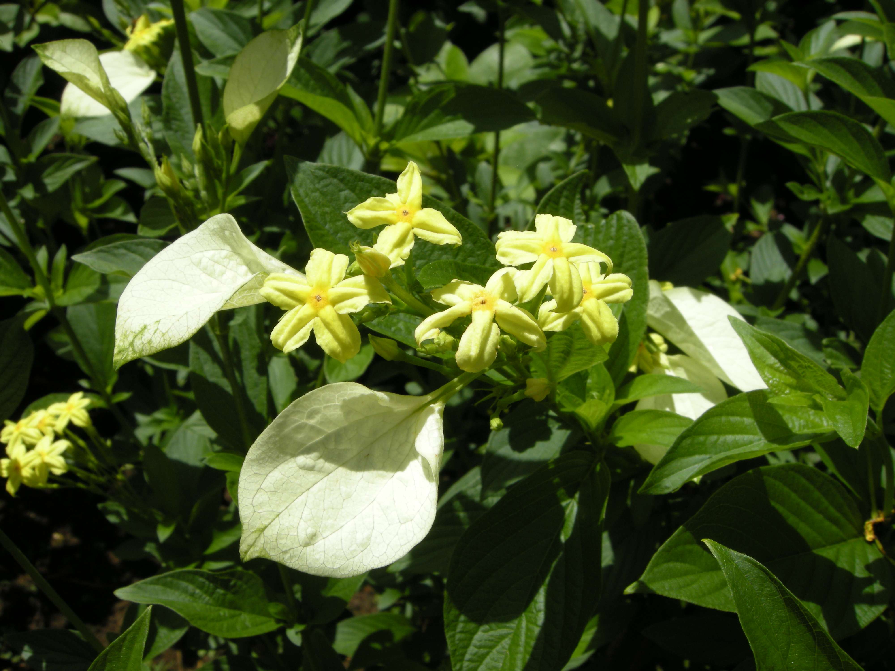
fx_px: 905
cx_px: 448
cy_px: 336
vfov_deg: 40.7
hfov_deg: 52.6
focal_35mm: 35
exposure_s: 1/260
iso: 64
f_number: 6.8
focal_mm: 7.5
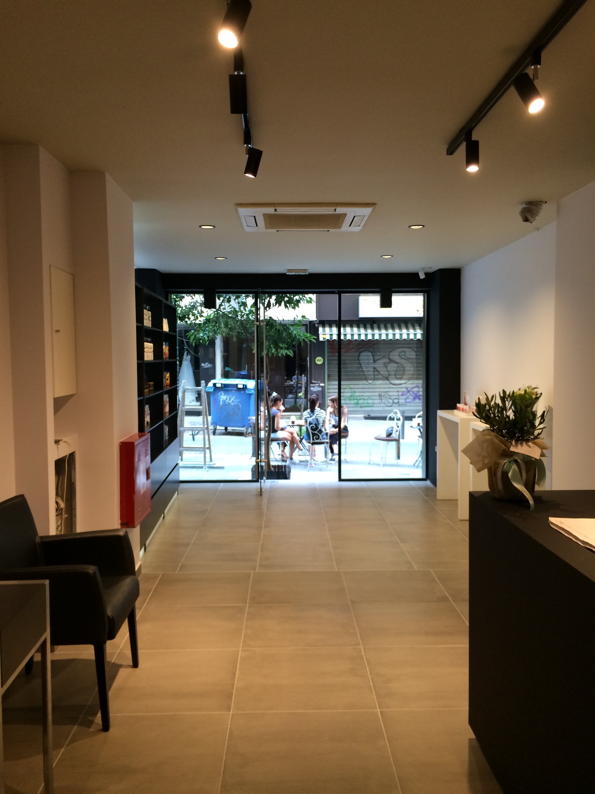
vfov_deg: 61.7
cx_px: 298
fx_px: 665
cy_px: 397
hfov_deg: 48.2
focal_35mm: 29
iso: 125
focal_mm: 4.15
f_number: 2.2
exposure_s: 1/33
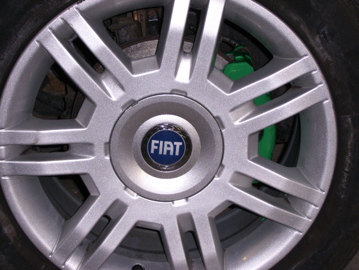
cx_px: 180
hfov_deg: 21.1
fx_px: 964
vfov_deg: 15.9
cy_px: 135
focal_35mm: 93
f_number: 4.6
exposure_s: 1/60
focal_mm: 15.53
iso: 142
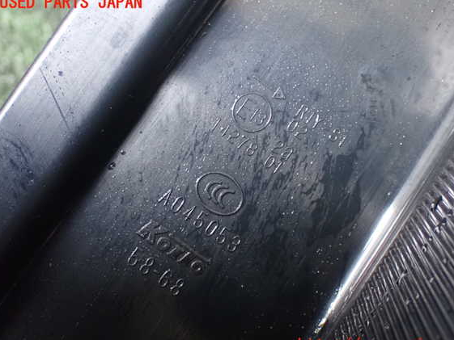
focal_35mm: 62
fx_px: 813
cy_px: 174
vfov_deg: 23.7
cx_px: 238
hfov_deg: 31.2
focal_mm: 10.35
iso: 1600
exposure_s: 1/20
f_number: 3.5
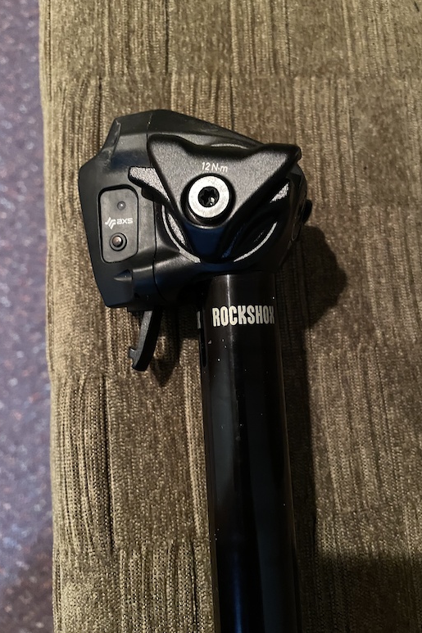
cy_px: 314
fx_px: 493
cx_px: 220
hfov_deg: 46.4
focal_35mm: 28
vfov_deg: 65.5
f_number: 1.6
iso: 800
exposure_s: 1/24
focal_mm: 4.2
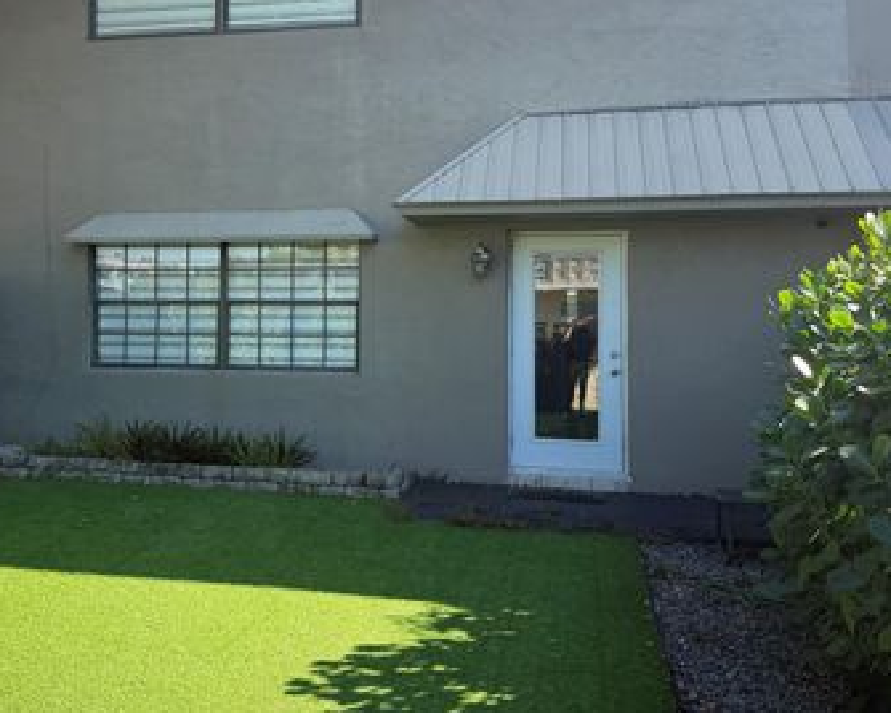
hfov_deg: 51.1
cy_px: 281
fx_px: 923
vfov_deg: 42.0
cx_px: 343
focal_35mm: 35
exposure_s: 1/1337
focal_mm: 6.76
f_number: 1.78
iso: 100
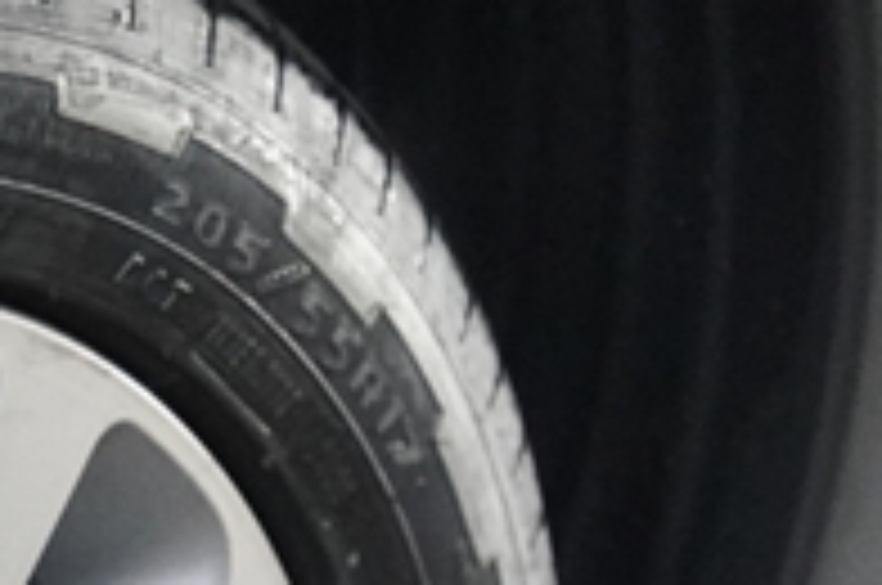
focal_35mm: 338
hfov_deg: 6.0
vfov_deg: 4.0
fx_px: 8258
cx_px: -724
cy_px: 1082
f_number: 2.8
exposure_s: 1/160
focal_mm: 43
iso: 5000
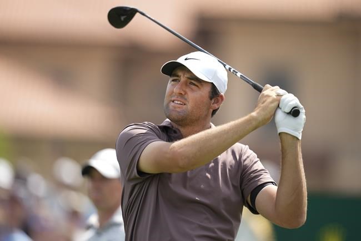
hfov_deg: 5.2
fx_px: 4010
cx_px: 180
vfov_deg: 3.4
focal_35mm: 400
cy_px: 120
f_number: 2.8
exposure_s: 1/2000
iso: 320
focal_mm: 400
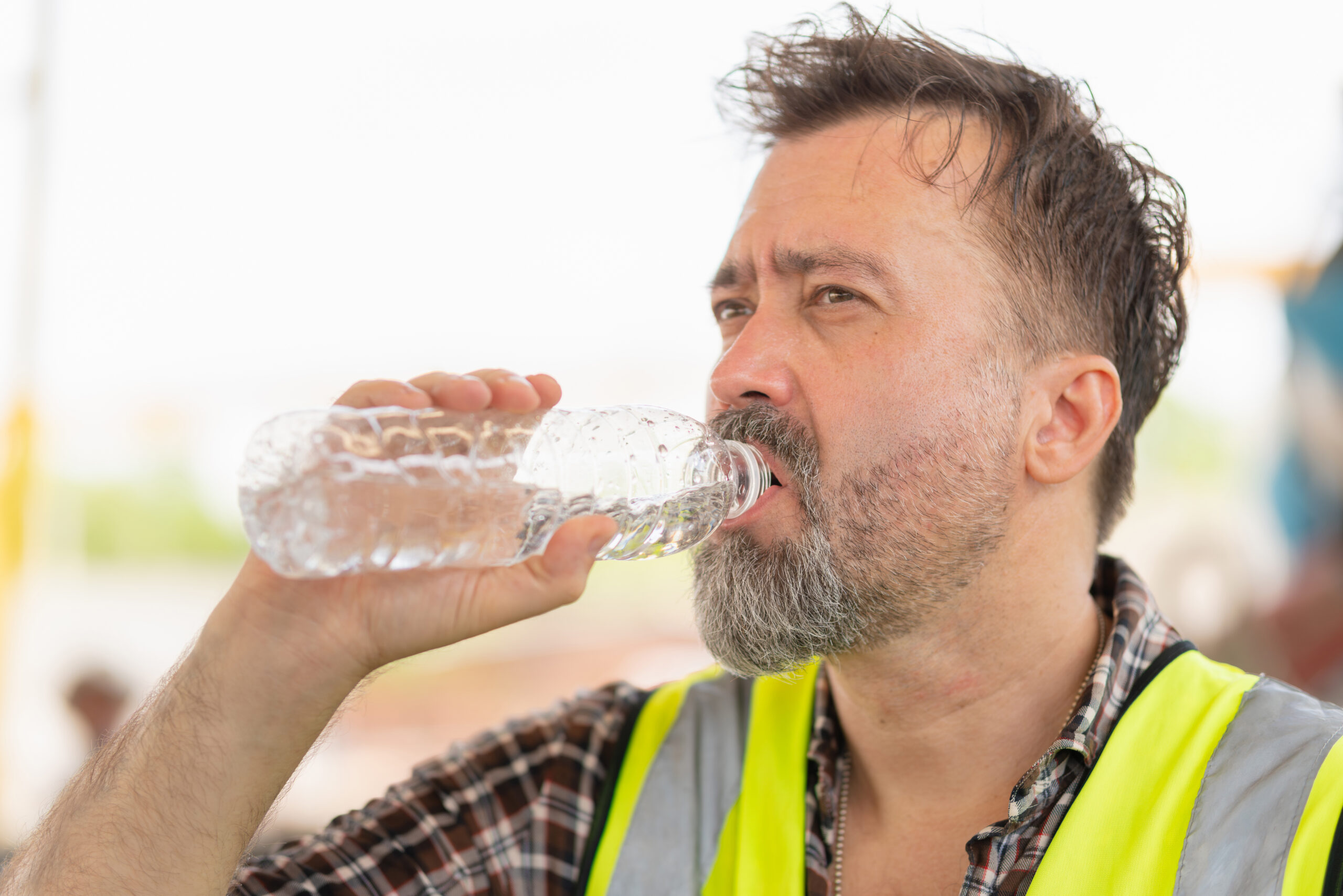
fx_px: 3134
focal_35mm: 84
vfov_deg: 16.3
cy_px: 448
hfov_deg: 24.2
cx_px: 672
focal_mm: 56
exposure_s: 1/1600
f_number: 1.4
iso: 100
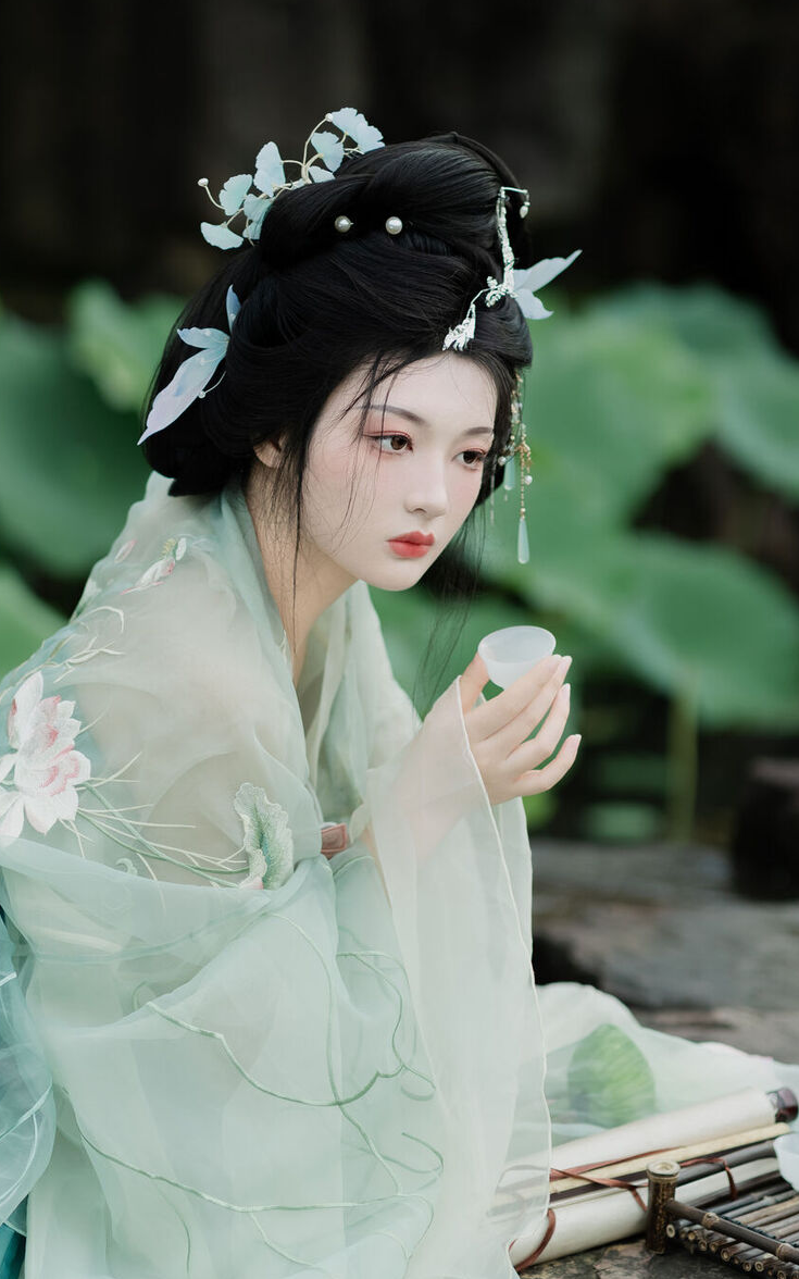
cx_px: 433
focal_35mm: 116
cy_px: 790
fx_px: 4042
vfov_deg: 18.0
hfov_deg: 11.3
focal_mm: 85
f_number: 2
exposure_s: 1/2000
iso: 160
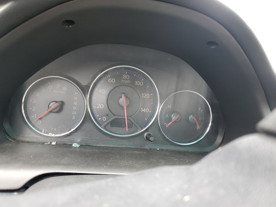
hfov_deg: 67.3
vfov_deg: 53.1
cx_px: 138
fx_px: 207
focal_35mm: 26
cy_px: 104
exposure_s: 1/60.2
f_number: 1.5
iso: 60
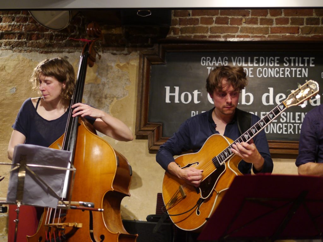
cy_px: 121
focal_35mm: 50
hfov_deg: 38.2
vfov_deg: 29.1
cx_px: 162
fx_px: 467
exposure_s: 1/60
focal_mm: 25
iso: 640
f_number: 1.4
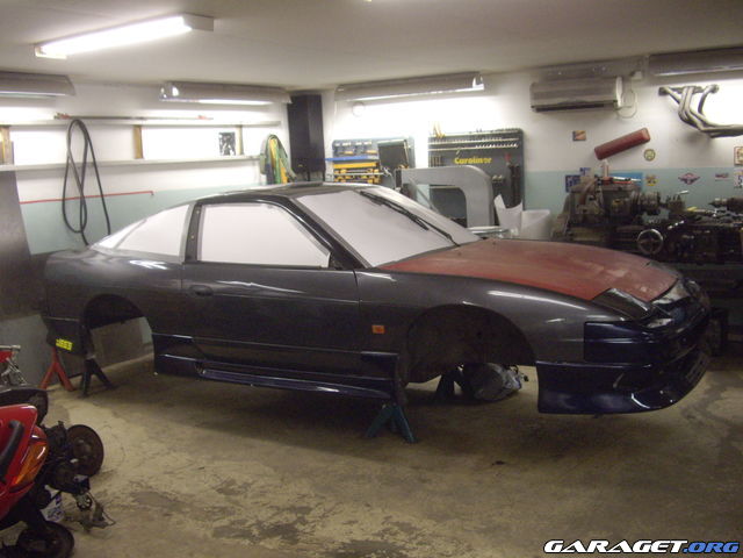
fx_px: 816
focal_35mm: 38
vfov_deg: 37.7
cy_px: 279
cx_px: 372
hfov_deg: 49.0
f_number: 2.8
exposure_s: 1/100
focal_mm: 7.9
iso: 400
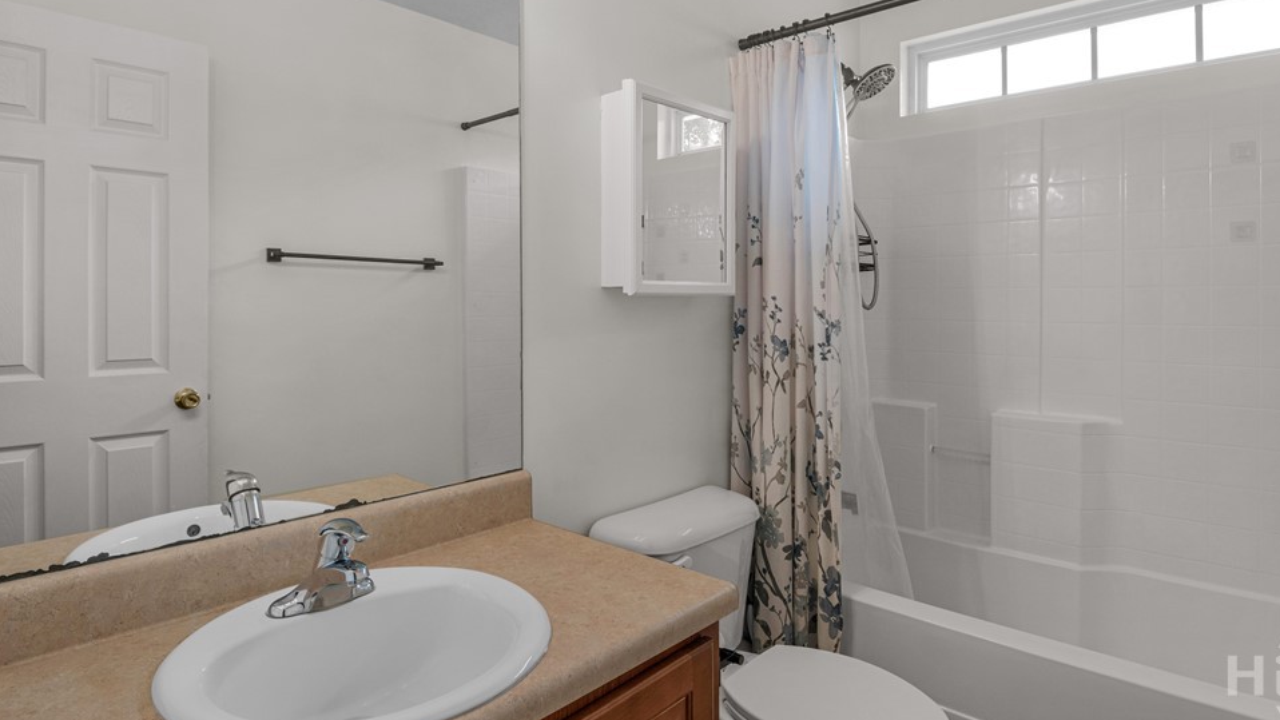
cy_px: 293
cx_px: 675
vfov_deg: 56.5
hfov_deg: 87.7
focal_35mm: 20
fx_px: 665
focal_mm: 11
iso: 250
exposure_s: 1/15
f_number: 7.1
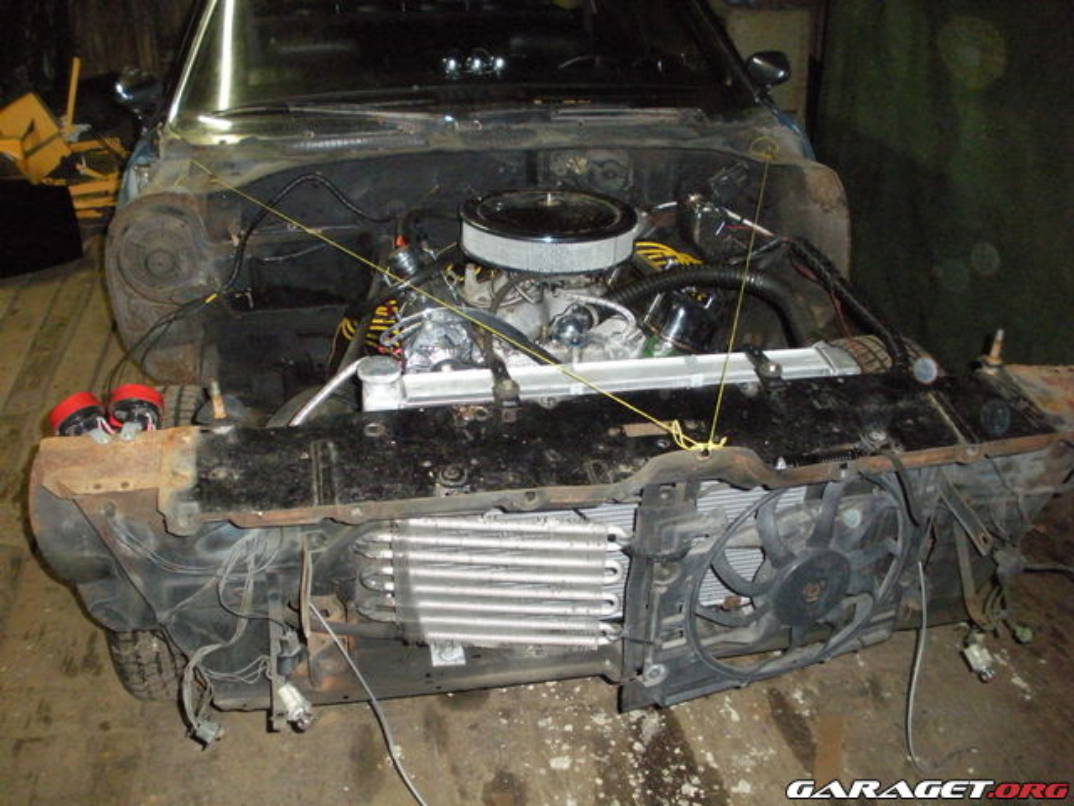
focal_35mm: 36
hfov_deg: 51.4
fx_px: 1117
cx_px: 537
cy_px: 403
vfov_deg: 39.7
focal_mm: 6.3
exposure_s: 1/60
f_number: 3.5
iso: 800
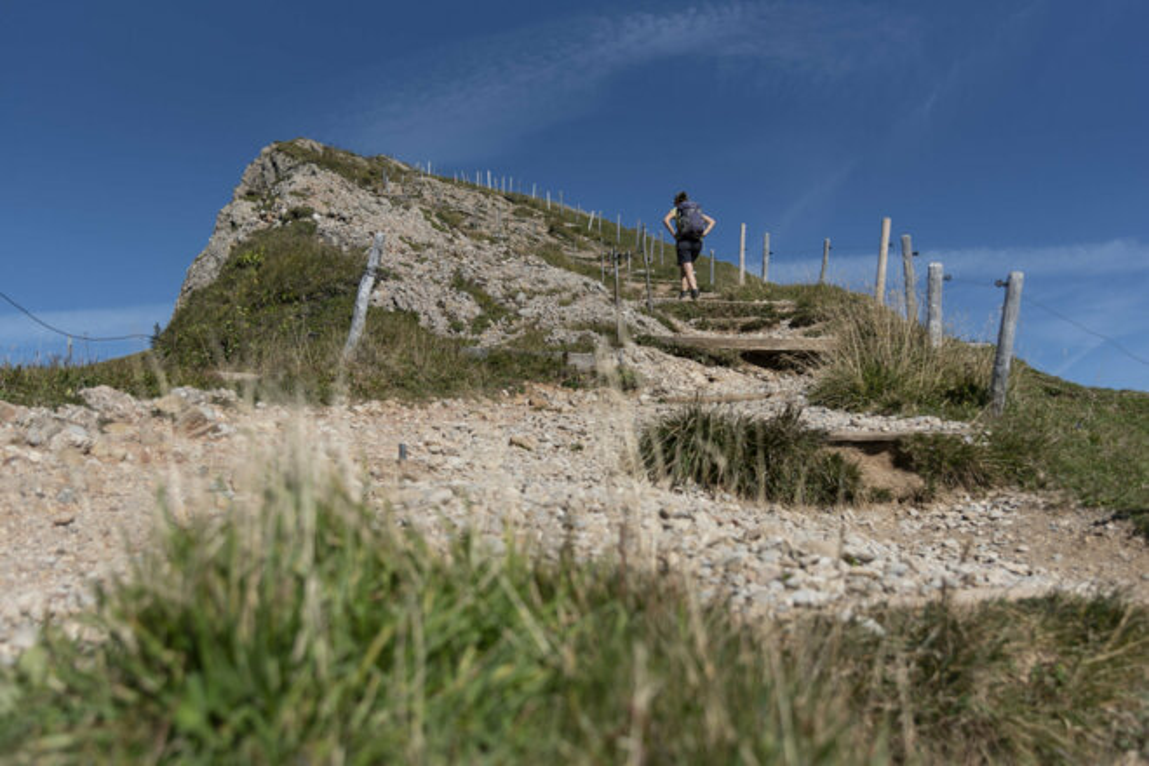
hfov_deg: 54.4
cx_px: 574
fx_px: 1117
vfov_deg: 37.9
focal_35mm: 35
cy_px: 383
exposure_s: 1/2500
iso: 100
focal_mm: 35
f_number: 4
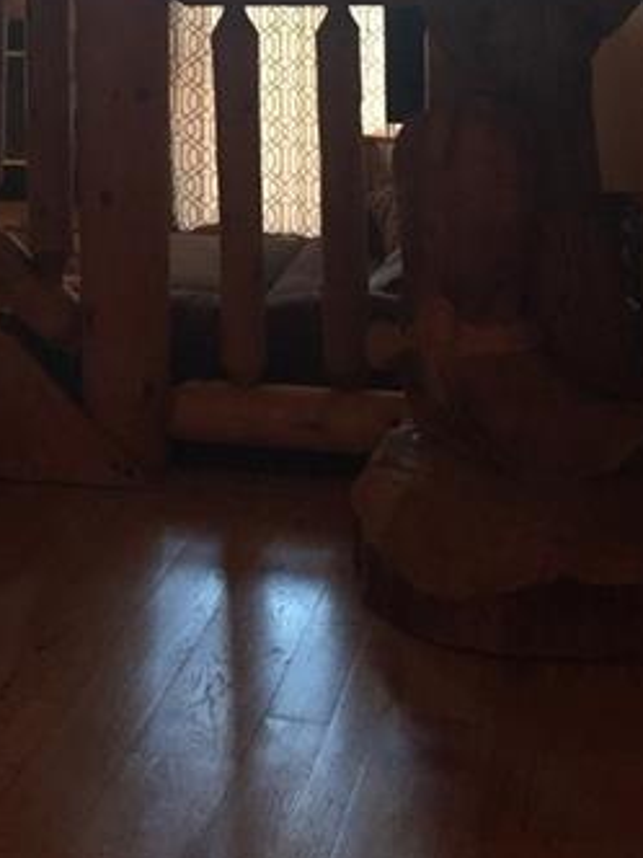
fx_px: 1659
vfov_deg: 27.4
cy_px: 5
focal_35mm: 67
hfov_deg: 21.7
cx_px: 165
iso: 125
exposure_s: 1/30
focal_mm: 4.15
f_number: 2.2
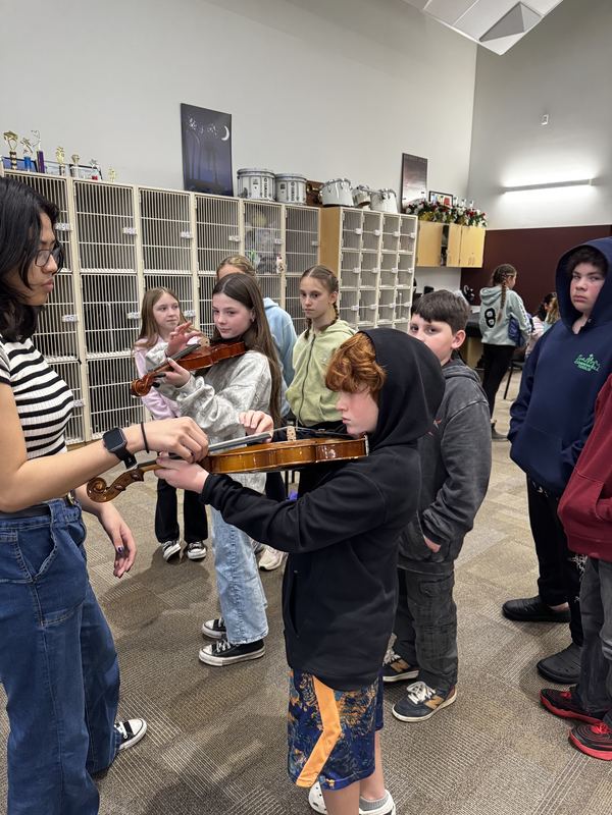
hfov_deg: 56.8
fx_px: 566
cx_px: 306
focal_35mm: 24
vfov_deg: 71.6
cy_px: 408
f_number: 1.78
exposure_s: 1/60
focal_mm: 6.76
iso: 320
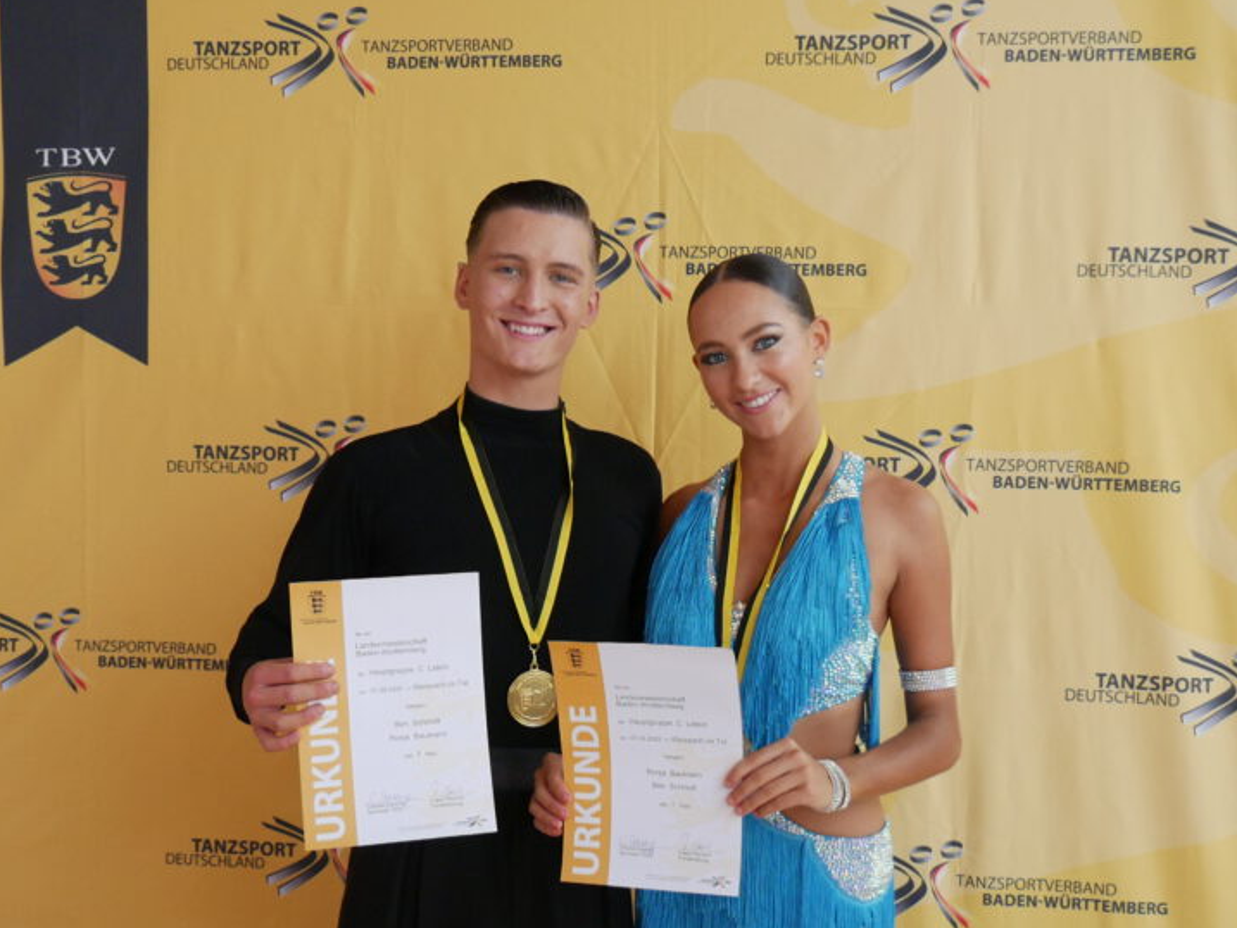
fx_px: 1608
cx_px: 604
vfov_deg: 32.2
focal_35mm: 45
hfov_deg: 42.1
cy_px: 490
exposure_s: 1/500
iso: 2000
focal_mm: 21
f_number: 4
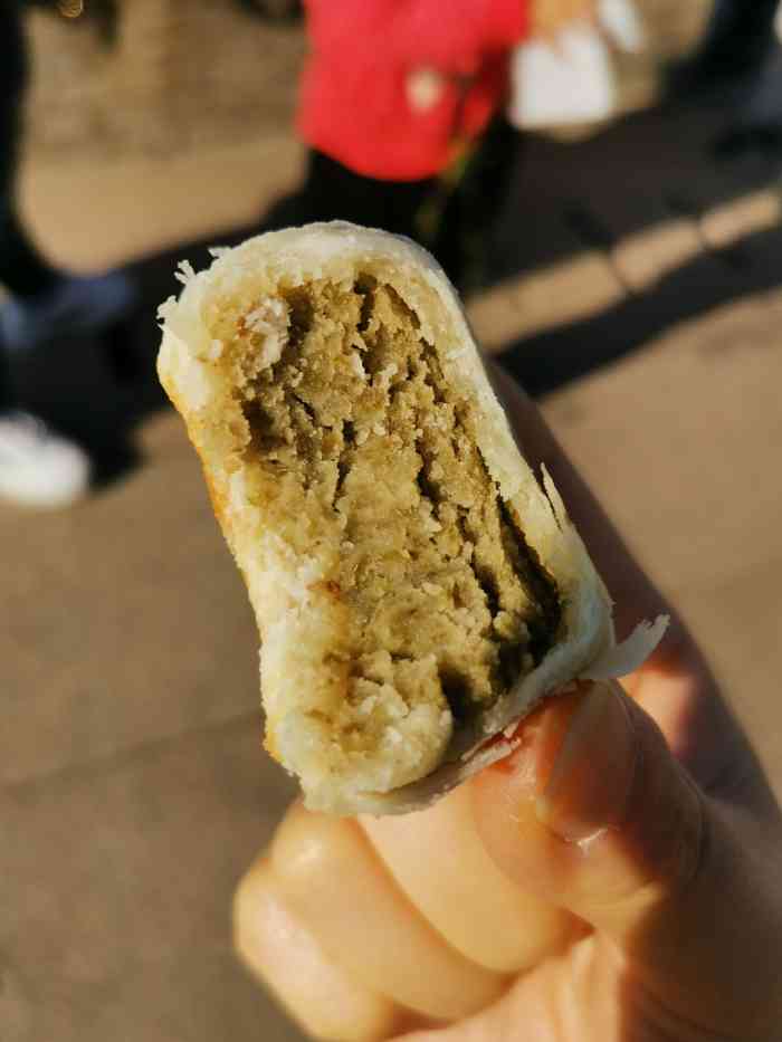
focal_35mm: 31
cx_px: 391
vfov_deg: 58.3
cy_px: 521
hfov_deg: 45.5
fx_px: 934
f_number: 1.8
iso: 50
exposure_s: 1/3333
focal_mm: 4.75
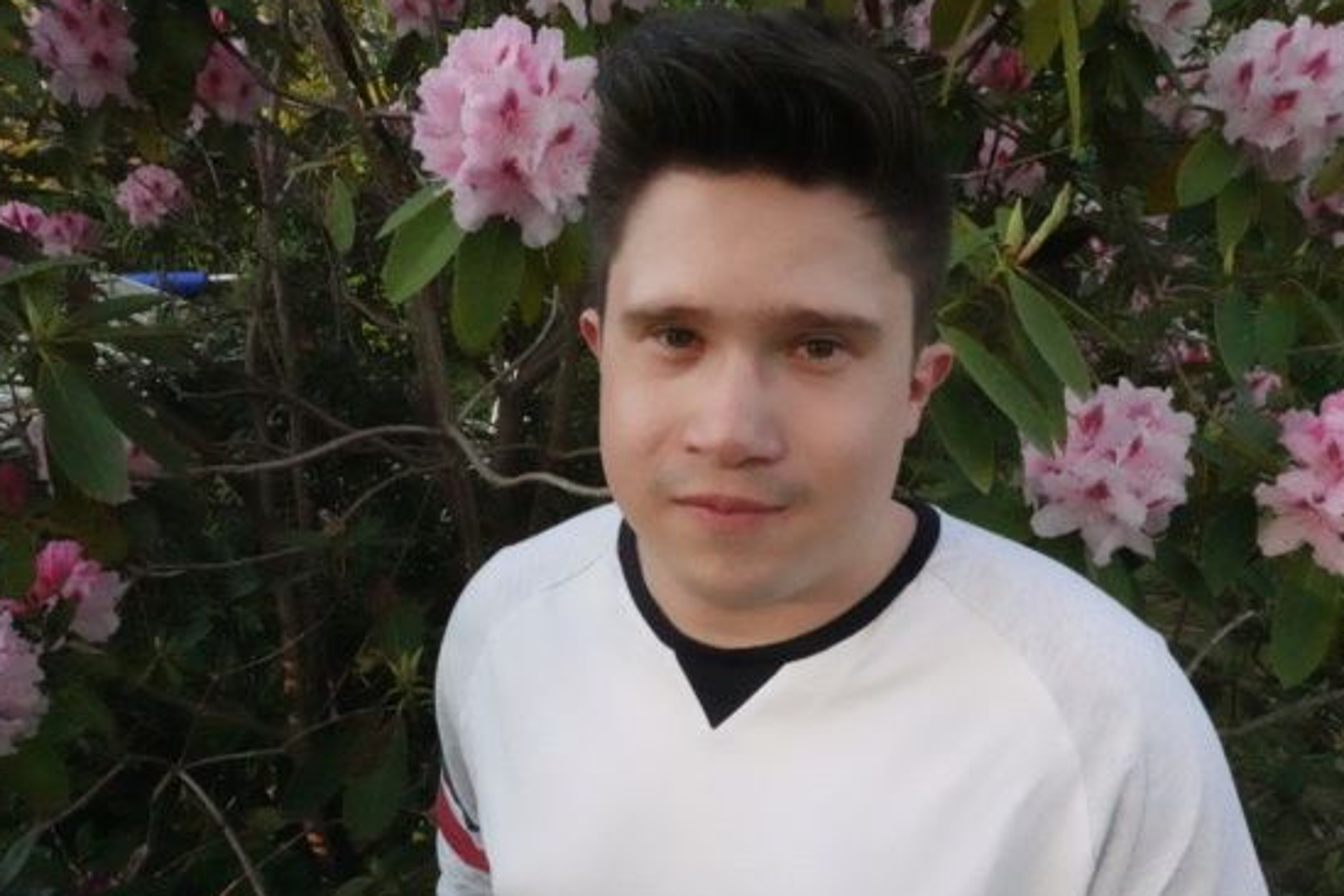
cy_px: 493
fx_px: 1045
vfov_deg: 46.3
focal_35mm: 28
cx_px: 715
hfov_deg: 65.4
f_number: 11
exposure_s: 1/320
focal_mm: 8.8
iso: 12800
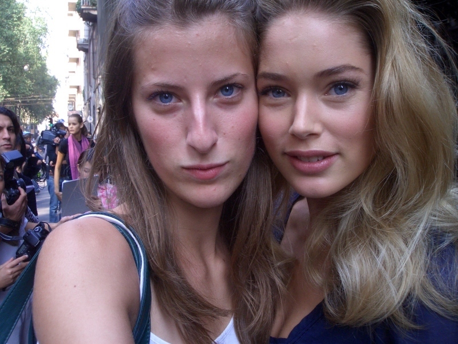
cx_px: 229
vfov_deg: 39.7
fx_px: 476
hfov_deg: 51.4
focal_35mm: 36
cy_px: 172
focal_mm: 4.8
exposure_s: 1/100
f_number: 4
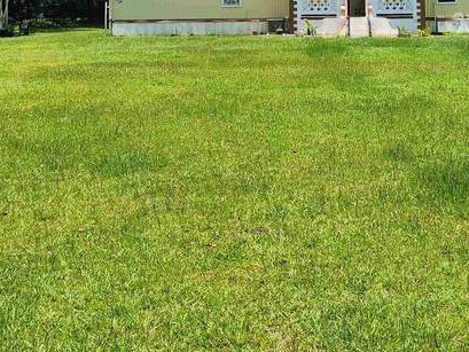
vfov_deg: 19.6
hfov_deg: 26.9
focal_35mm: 72
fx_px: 976
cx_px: 298
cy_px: -37
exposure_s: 1/1105
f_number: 1.8
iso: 12
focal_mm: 6.4
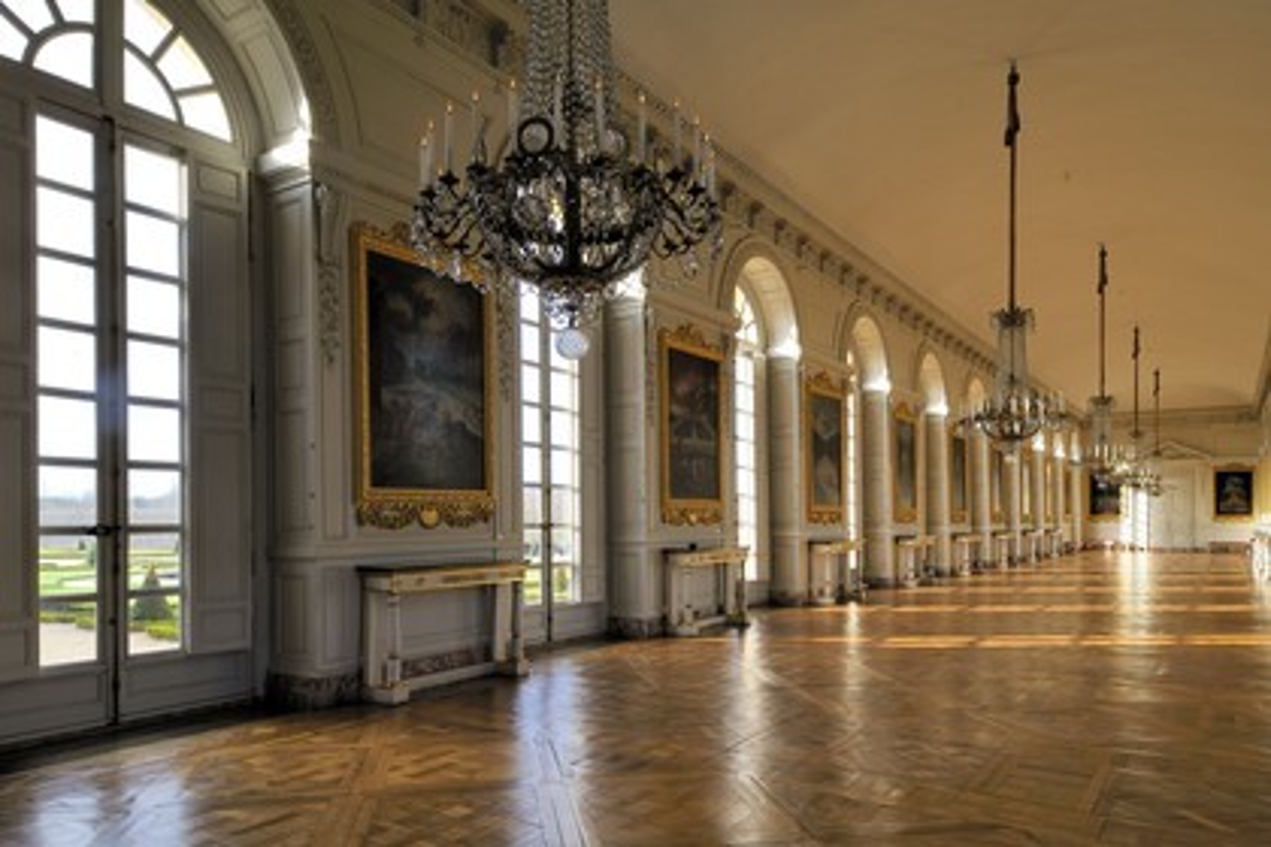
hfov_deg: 73.7
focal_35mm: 24
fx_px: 847
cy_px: 424
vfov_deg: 53.1
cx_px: 636
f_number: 16
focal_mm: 24
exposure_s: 1/20
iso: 200
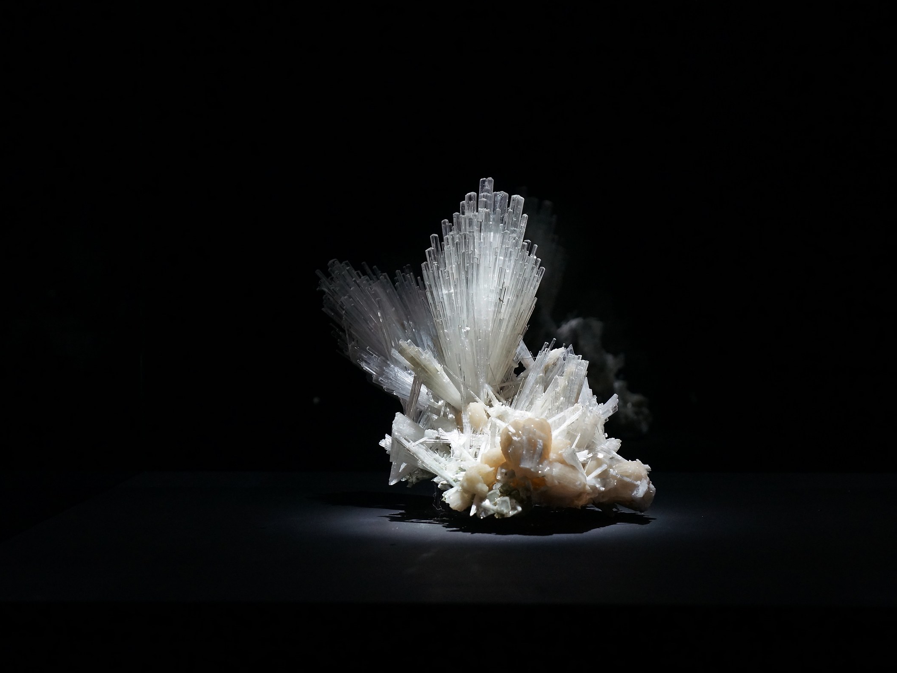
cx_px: 477
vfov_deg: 16.3
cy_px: 336
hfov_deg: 21.6
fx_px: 2346
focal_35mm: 91
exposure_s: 1/100
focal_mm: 55
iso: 1250
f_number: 5.6
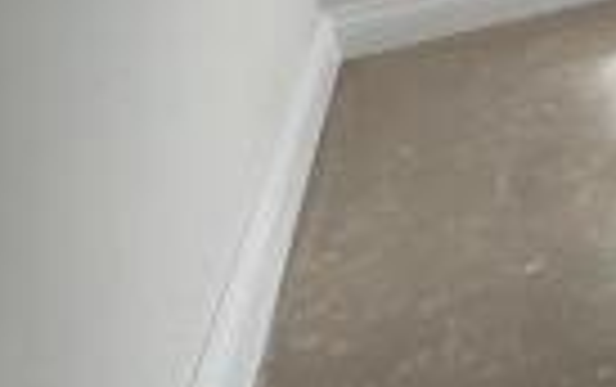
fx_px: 1059
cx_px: 1297
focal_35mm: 63
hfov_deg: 18.0
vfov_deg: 17.8
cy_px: -245
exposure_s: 1/203
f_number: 2.2
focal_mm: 2.22
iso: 40
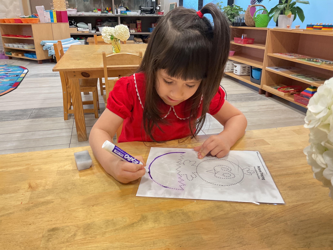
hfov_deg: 61.7
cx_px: 166
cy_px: 125
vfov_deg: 48.2
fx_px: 279
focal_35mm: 29
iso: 100
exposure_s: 1/60
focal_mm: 3
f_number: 1.8
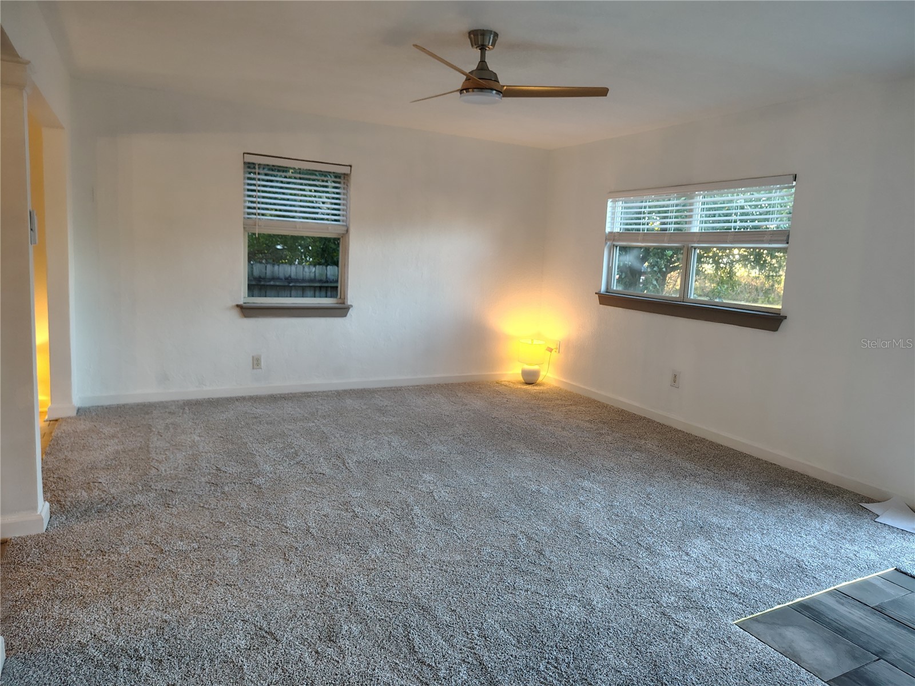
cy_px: 343
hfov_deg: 71.6
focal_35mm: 24
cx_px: 458
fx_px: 634
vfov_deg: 56.8
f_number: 1.8
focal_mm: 5.56
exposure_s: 1/120
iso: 641
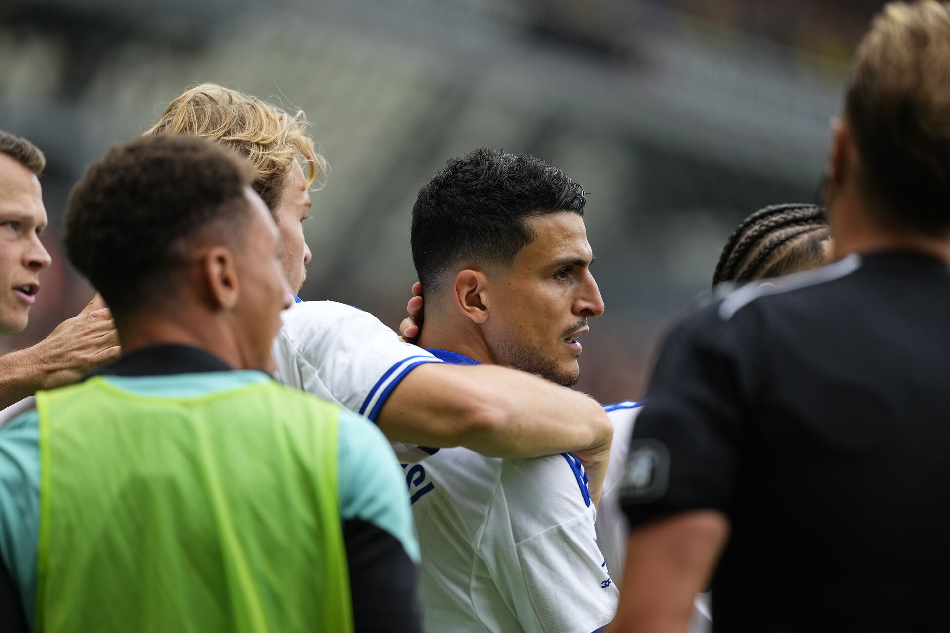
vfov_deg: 4.6
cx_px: 475
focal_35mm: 300
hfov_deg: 6.9
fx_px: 7916
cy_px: 316
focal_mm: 300
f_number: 2.8
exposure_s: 1/2000
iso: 1000
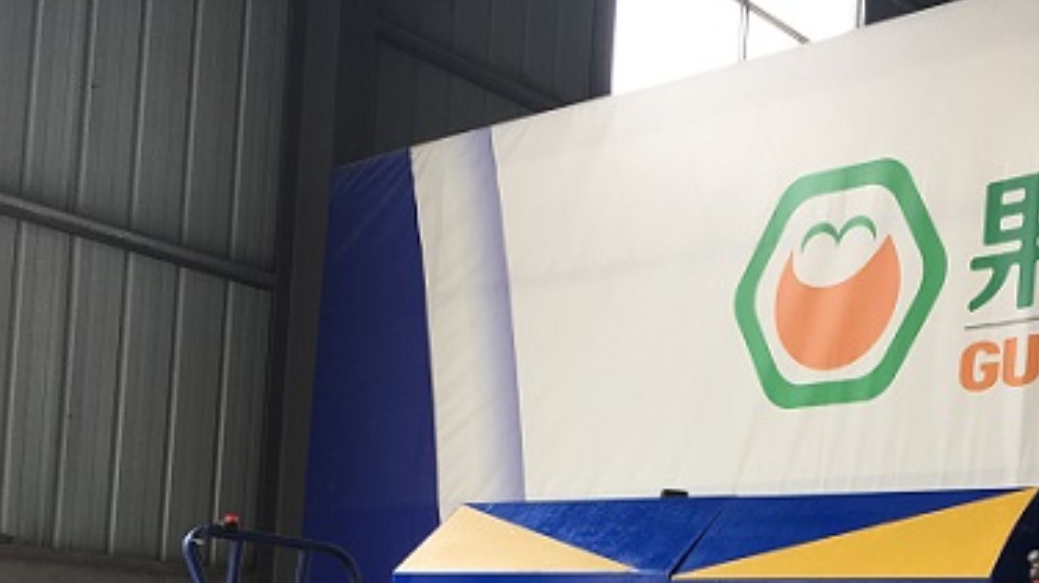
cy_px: 662
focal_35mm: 55
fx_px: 1514
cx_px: 821
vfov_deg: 20.6
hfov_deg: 36.7
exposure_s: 1/50
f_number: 2.2
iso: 25
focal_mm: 4.15
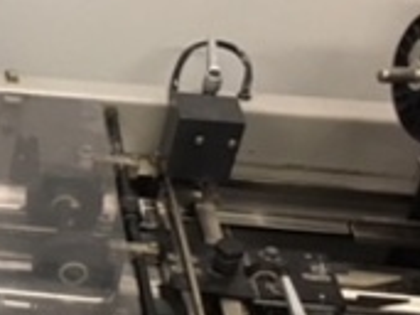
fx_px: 1443
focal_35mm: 119
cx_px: -425
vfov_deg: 12.4
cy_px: 193
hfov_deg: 13.9
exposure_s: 1/30
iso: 160
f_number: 2.2
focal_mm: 4.15
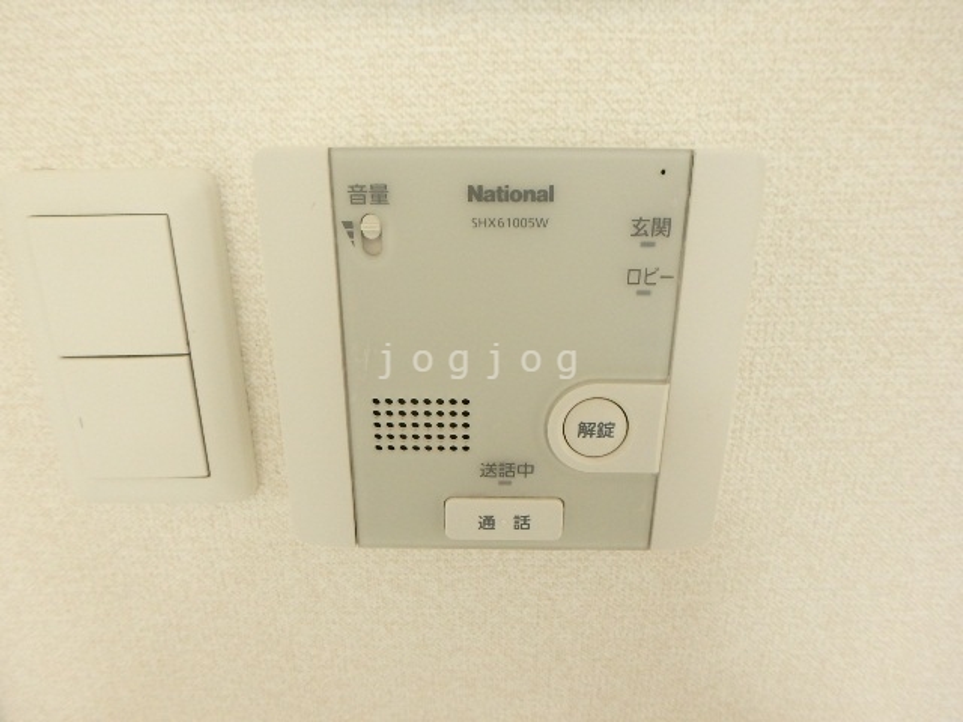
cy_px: 361
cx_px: 482
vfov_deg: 63.4
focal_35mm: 21
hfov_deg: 79.0
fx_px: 584
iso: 500
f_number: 3.5
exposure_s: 1/30
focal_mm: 3.7
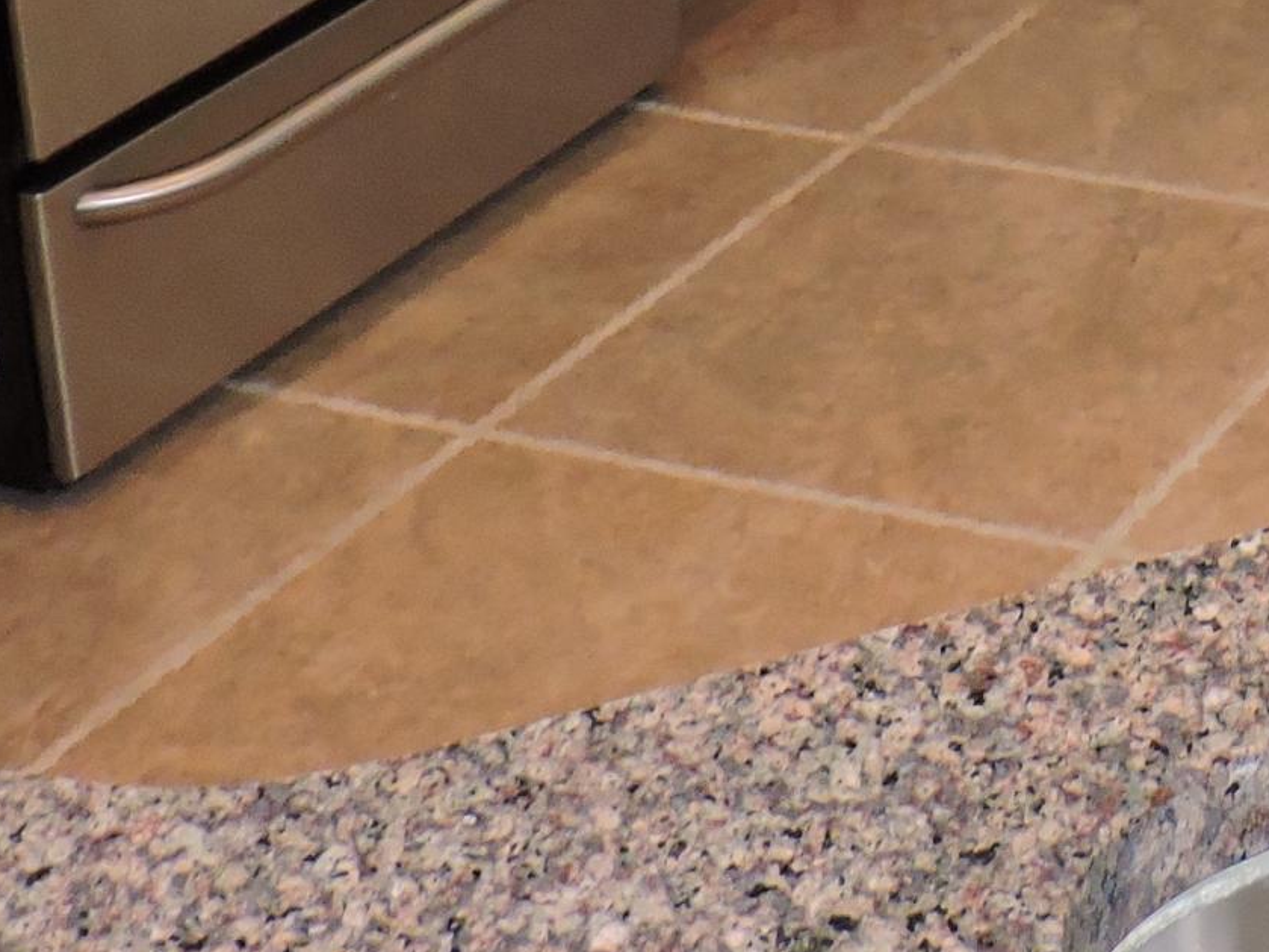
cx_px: 1632
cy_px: -723
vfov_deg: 11.7
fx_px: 4325
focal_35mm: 118
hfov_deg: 15.9
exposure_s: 1/50
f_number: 3.2
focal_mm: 5.9
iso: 400
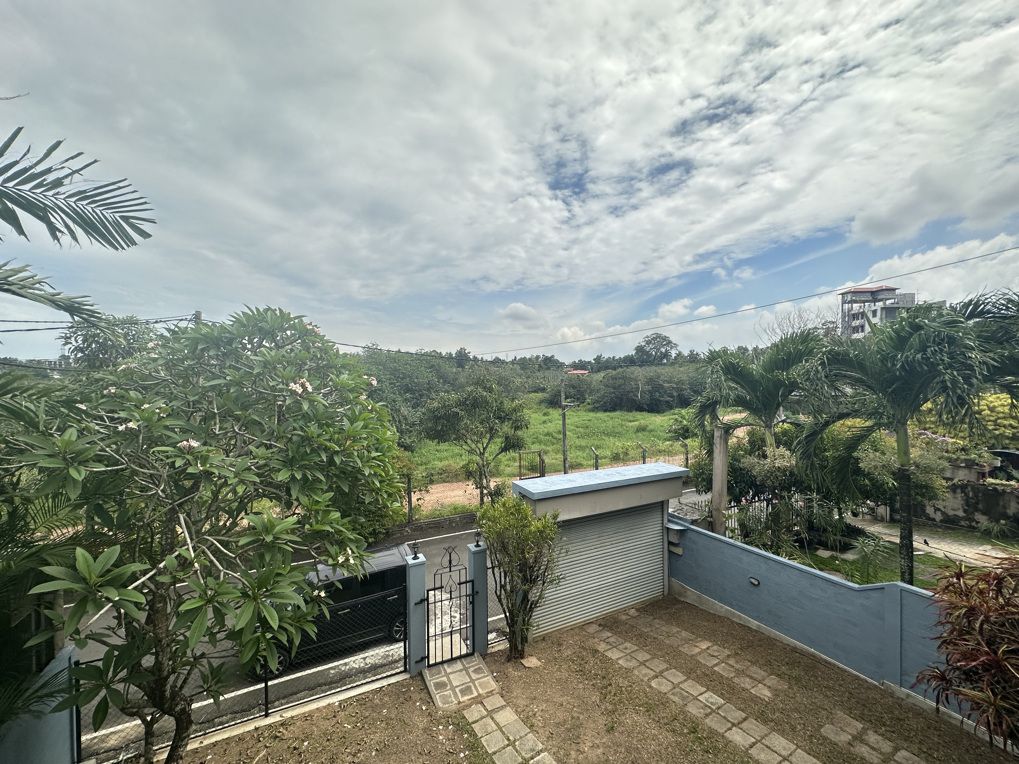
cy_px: 382
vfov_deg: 85.7
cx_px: 510
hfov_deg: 102.1
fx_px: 412
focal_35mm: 14
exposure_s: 1/2257
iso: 50
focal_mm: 2.22
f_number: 2.2
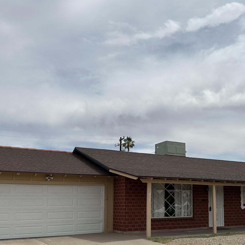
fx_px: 336
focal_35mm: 42
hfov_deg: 39.3
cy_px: 179
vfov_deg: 39.1
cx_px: 172
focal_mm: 6.86
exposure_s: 1/12048
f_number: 1.78
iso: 80
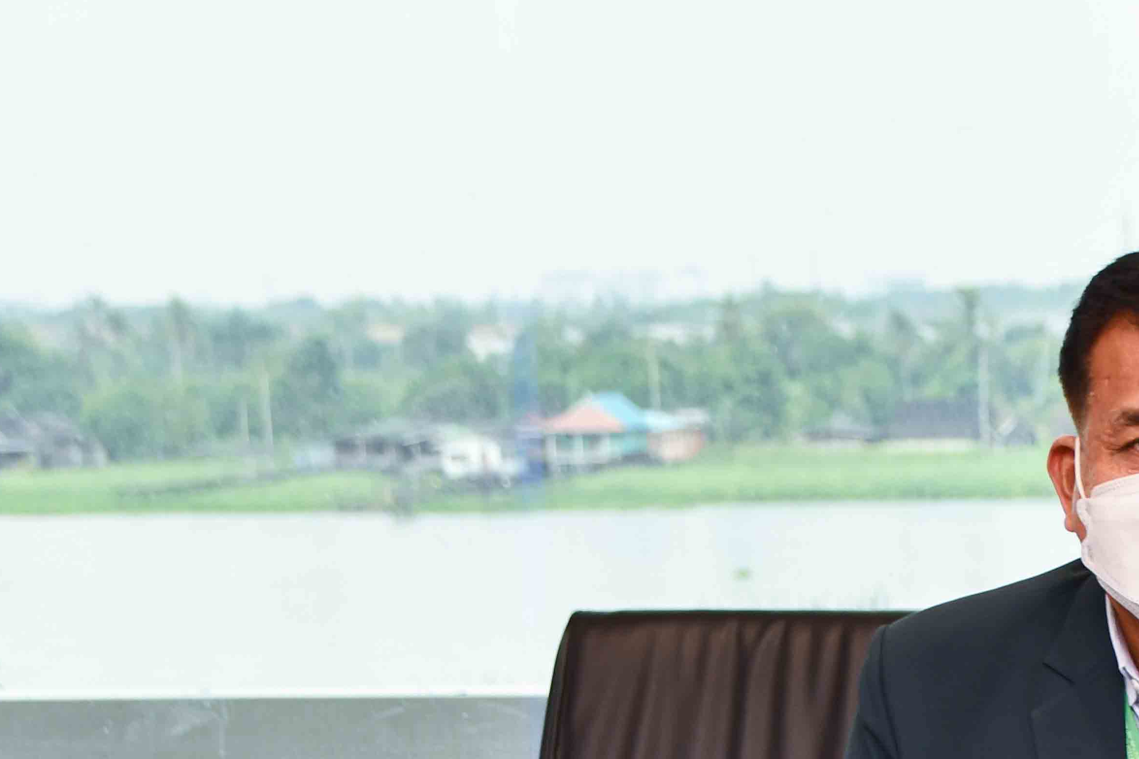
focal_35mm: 180
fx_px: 5694
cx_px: 1075
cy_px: 734
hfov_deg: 11.3
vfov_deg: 7.6
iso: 640
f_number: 4.8
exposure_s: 1/60
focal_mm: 52
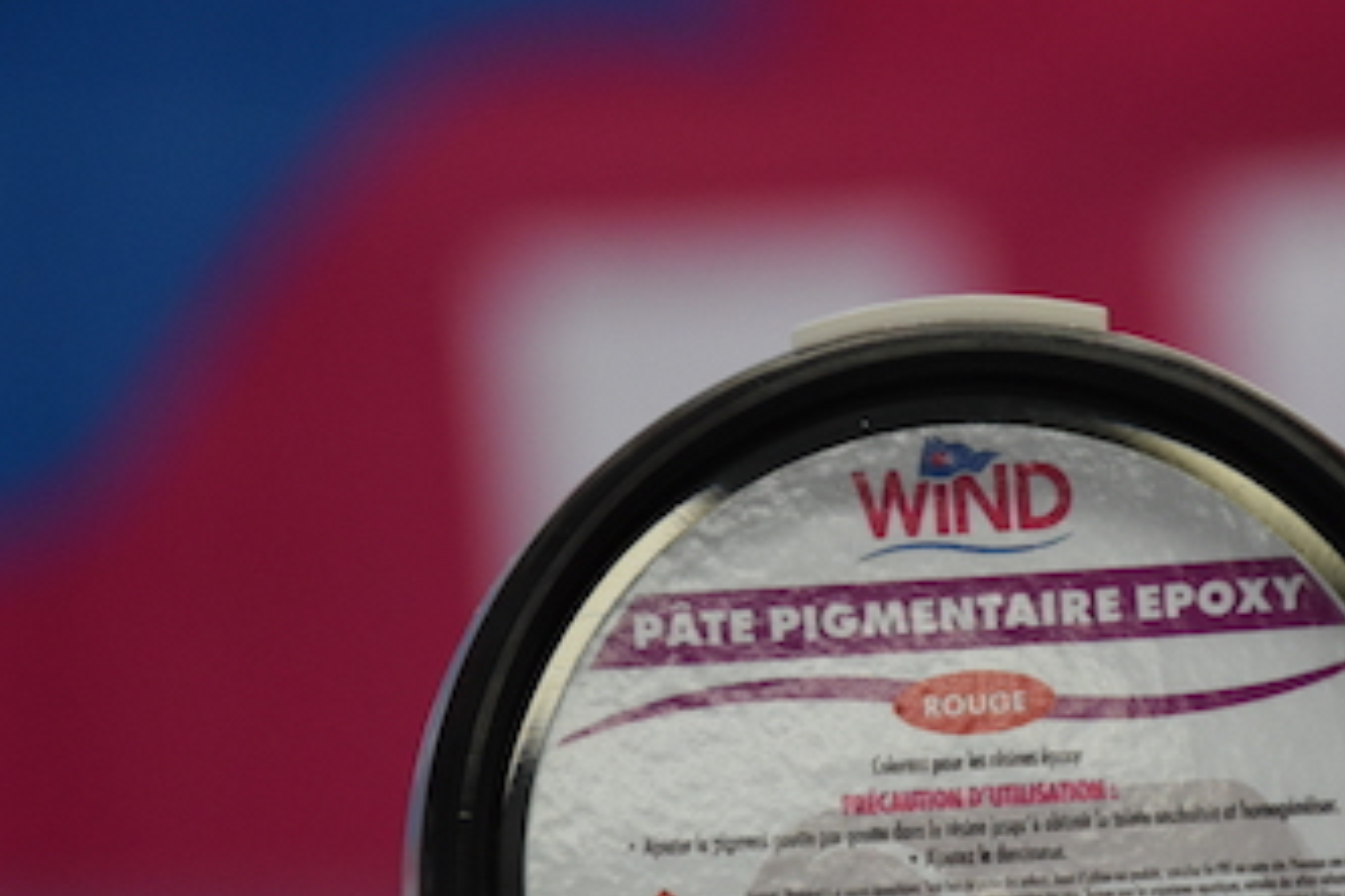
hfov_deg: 5.1
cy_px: 761
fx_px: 15093
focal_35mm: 404
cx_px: 1030
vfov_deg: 3.4
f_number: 5.6
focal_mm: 140
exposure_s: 1/125
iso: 1400
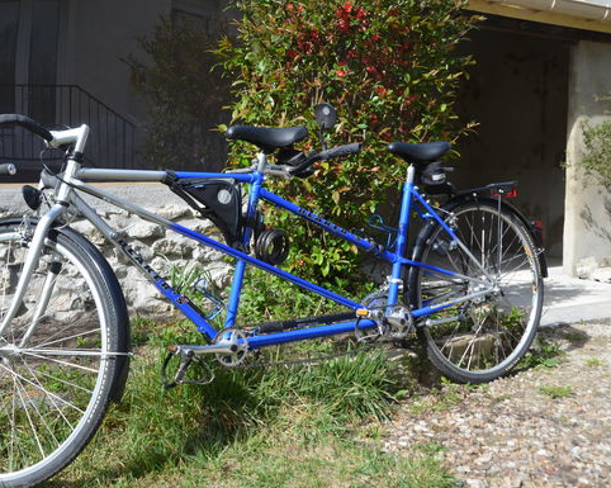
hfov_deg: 51.4
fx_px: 633
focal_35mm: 35
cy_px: 243
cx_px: 262
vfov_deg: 42.2
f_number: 8
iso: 180
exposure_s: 1/250
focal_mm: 20
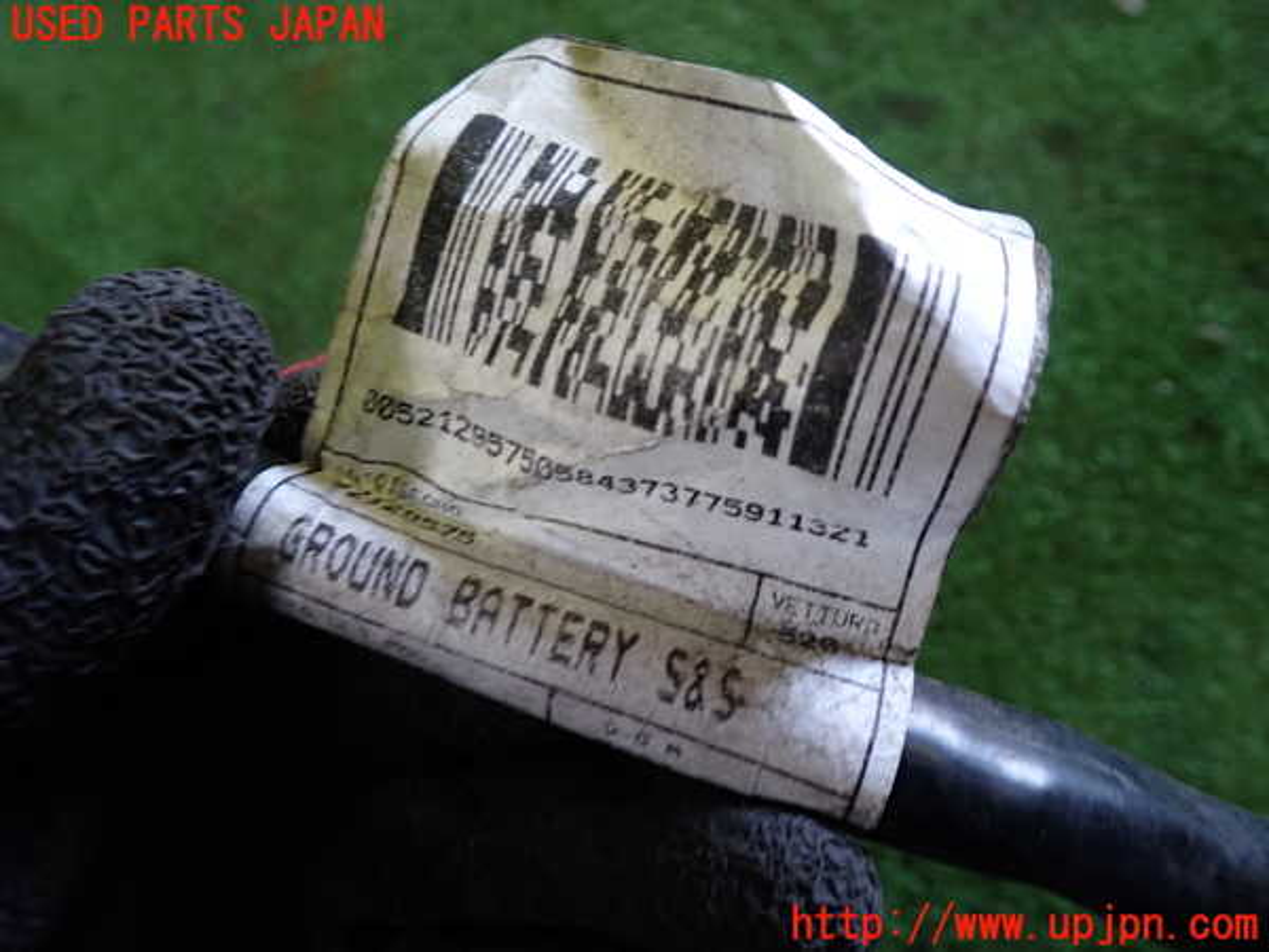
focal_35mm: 30
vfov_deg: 46.8
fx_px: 1100
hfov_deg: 60.0
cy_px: 476
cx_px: 634
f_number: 2.3
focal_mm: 5.4
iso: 200
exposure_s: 1/30
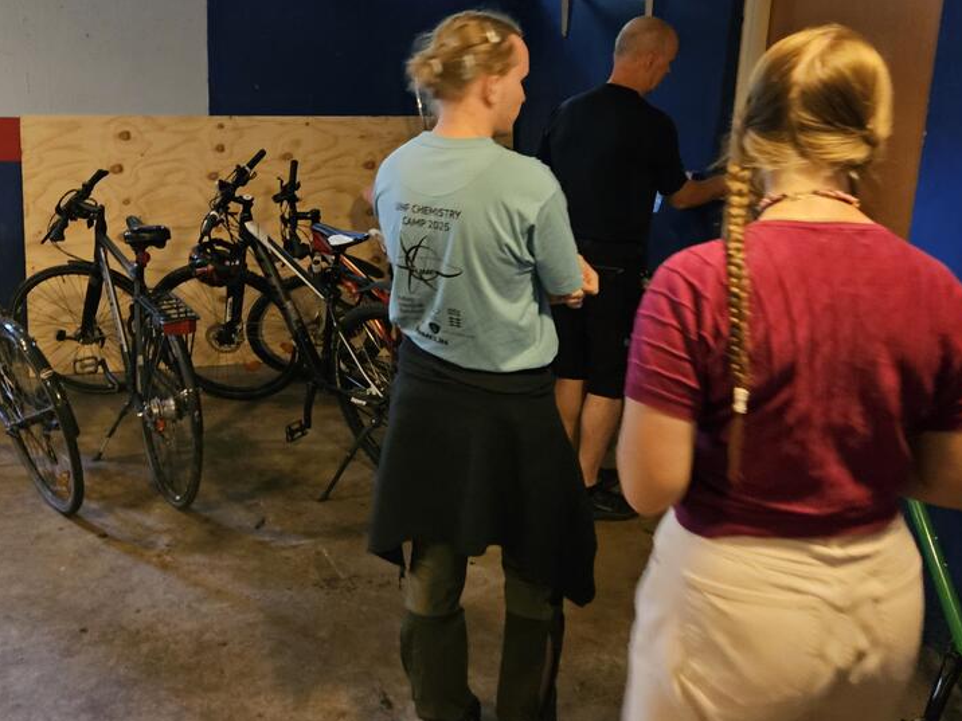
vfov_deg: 38.3
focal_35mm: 37
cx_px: 357
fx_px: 1028
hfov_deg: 49.6
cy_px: 255
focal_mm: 5.4
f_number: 1.8
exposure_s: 1/25
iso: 1000
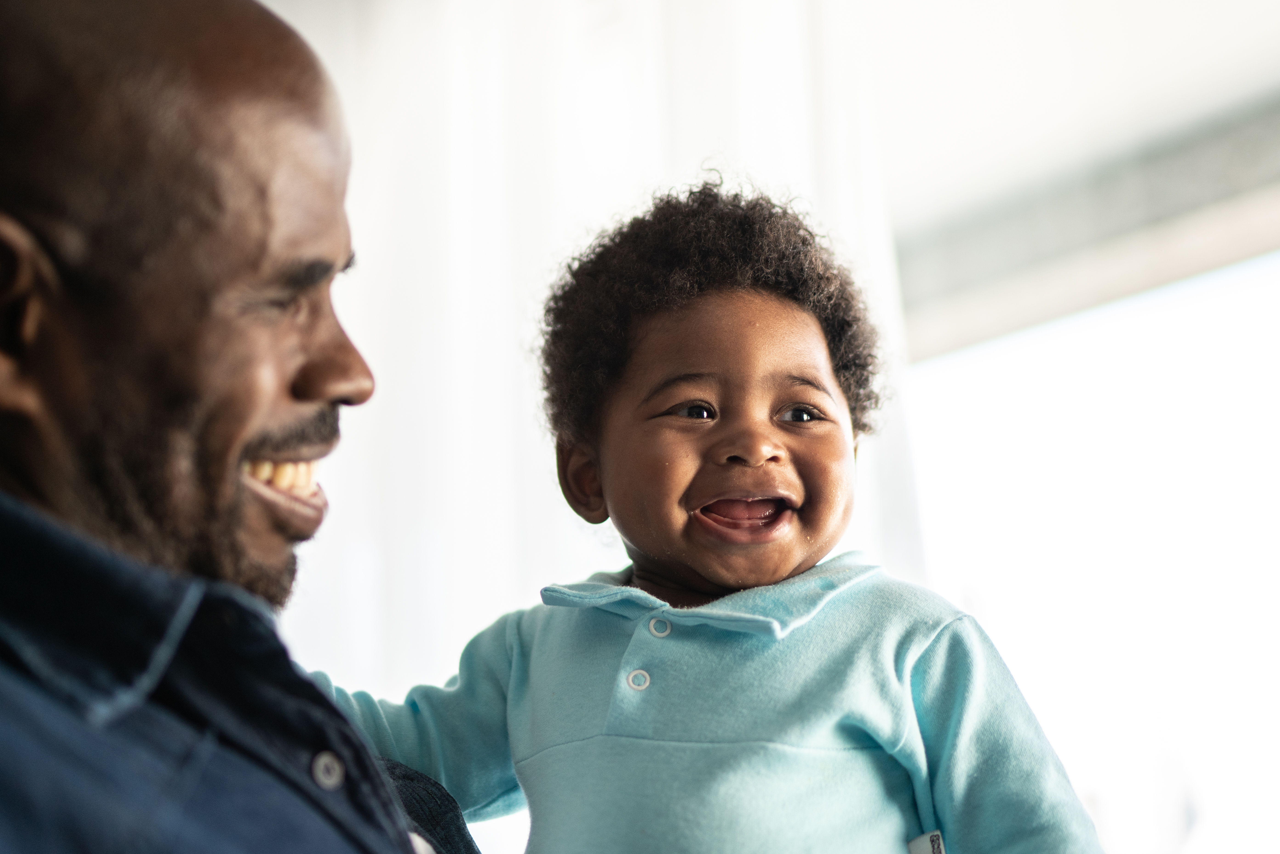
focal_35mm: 50
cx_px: 715
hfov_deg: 39.5
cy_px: 372
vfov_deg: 27.0
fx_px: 1778
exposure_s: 1/800
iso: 250
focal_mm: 35
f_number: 1.4
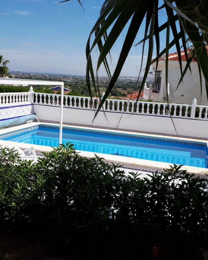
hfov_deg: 41.2
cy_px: 128
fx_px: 277
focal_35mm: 36
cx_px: 102
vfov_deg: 50.3
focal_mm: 3.6
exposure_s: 1/1996
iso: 40
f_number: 1.9
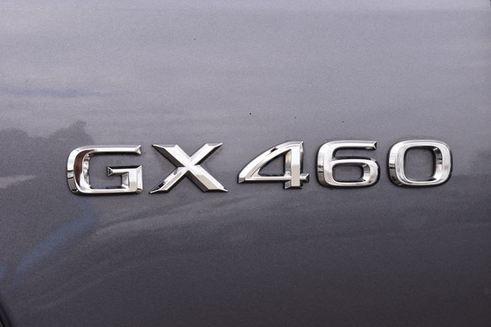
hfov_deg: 24.6
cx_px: 246
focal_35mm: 82
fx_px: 1125
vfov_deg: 16.5
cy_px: 164
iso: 400
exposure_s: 1/200
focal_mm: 55
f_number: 10
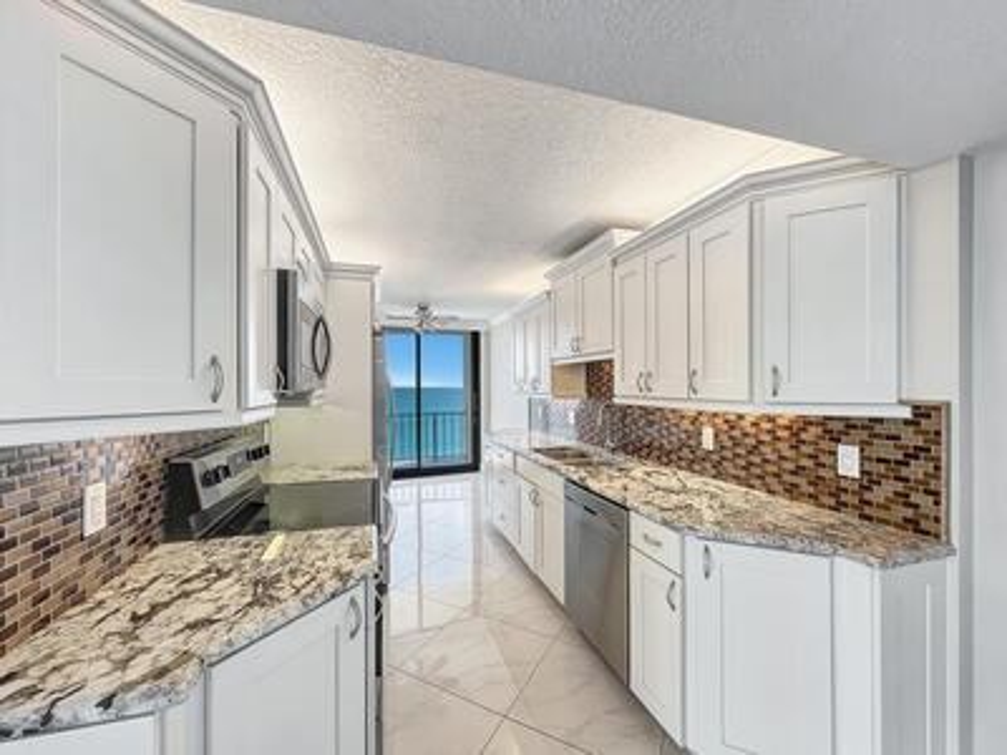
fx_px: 407
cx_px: 504
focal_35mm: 14
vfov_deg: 85.7
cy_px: 378
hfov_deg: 102.1
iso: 80
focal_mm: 2.2
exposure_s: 1/120
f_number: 2.2
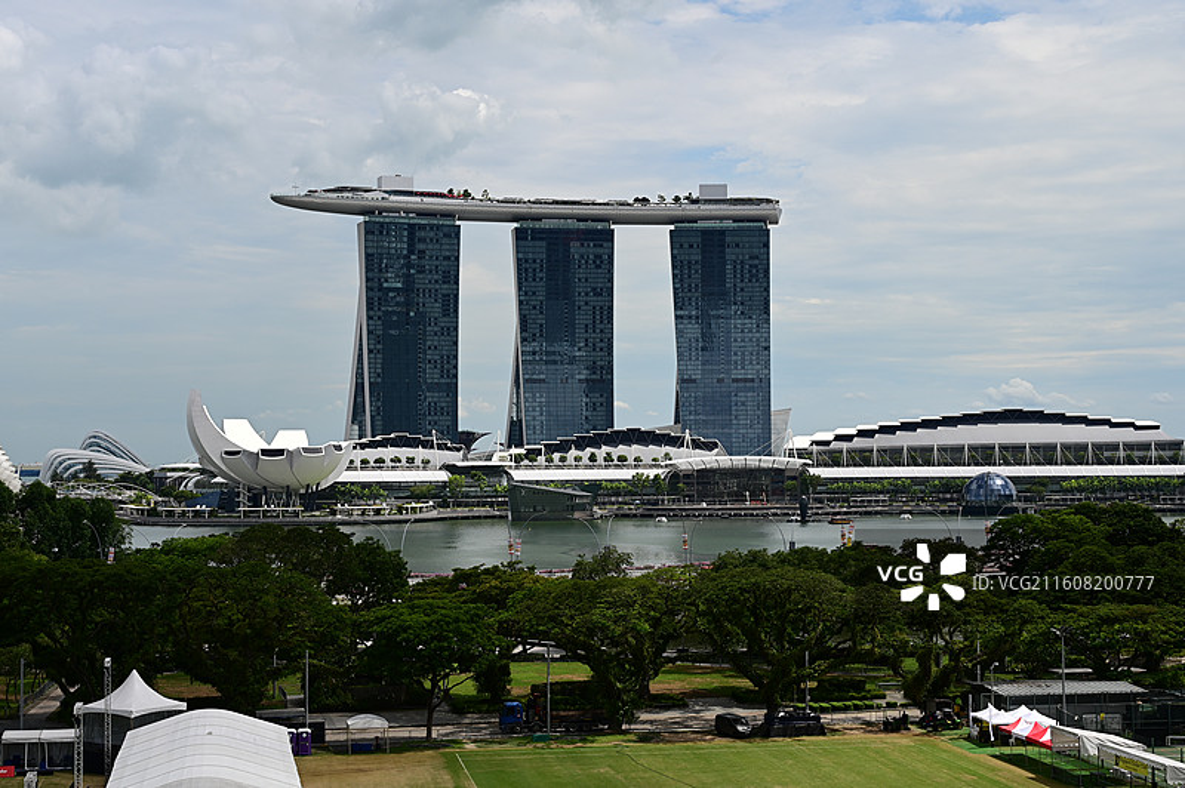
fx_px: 1743
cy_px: 394
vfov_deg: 25.5
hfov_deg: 37.5
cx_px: 592
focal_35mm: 53
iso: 200
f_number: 11
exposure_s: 1/500
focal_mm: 53
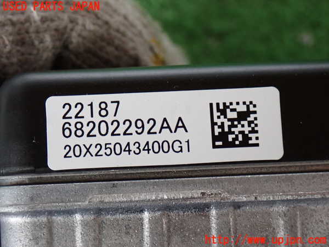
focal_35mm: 77
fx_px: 732
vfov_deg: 19.1
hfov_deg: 25.3
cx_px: 164
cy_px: 124
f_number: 4.1
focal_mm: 13.65
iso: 800
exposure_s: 1/60
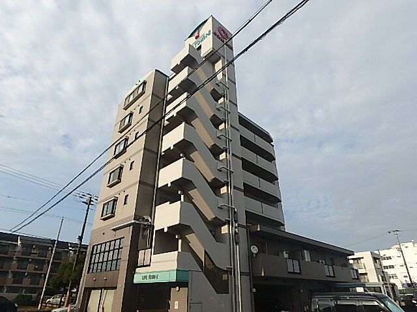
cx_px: 208
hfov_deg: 79.0
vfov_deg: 63.4
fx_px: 253
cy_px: 156
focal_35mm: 21
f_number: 6
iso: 125
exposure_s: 1/400
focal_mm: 3.7
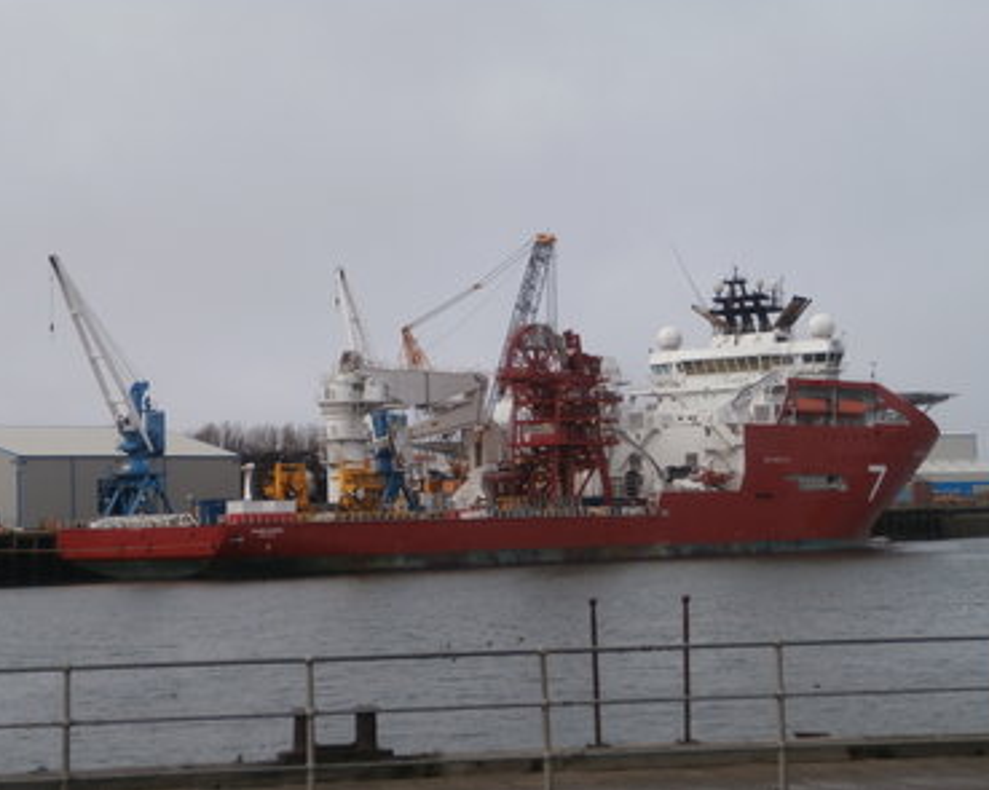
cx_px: 477
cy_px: 394
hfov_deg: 21.0
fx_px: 2663
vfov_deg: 16.9
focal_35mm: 91
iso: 100
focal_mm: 15.16
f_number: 5
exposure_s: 1/400
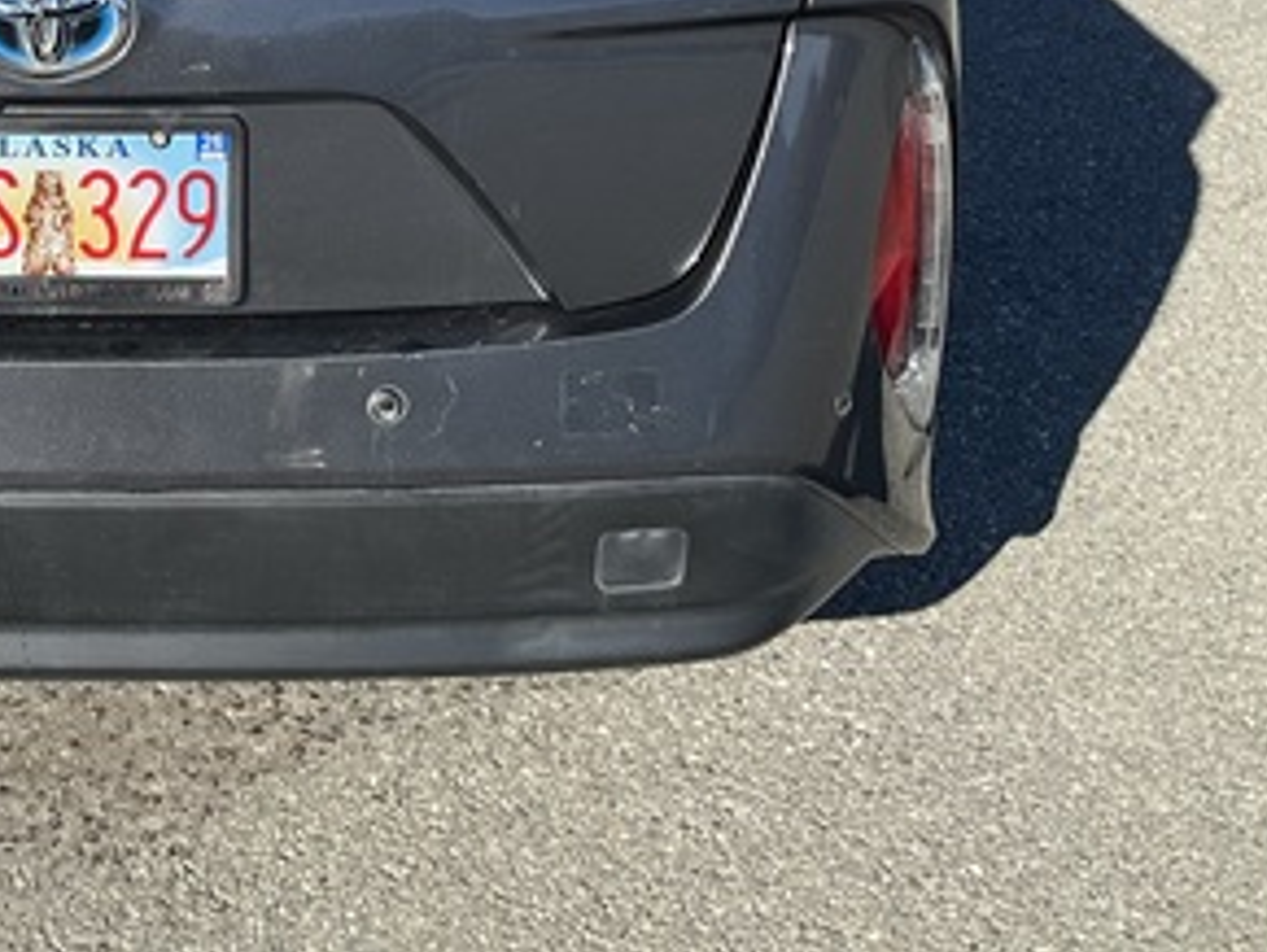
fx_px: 2344
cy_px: -22
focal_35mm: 64
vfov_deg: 22.0
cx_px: -4
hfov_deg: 28.4
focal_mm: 3
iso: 25
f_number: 1.8
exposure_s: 1/1076
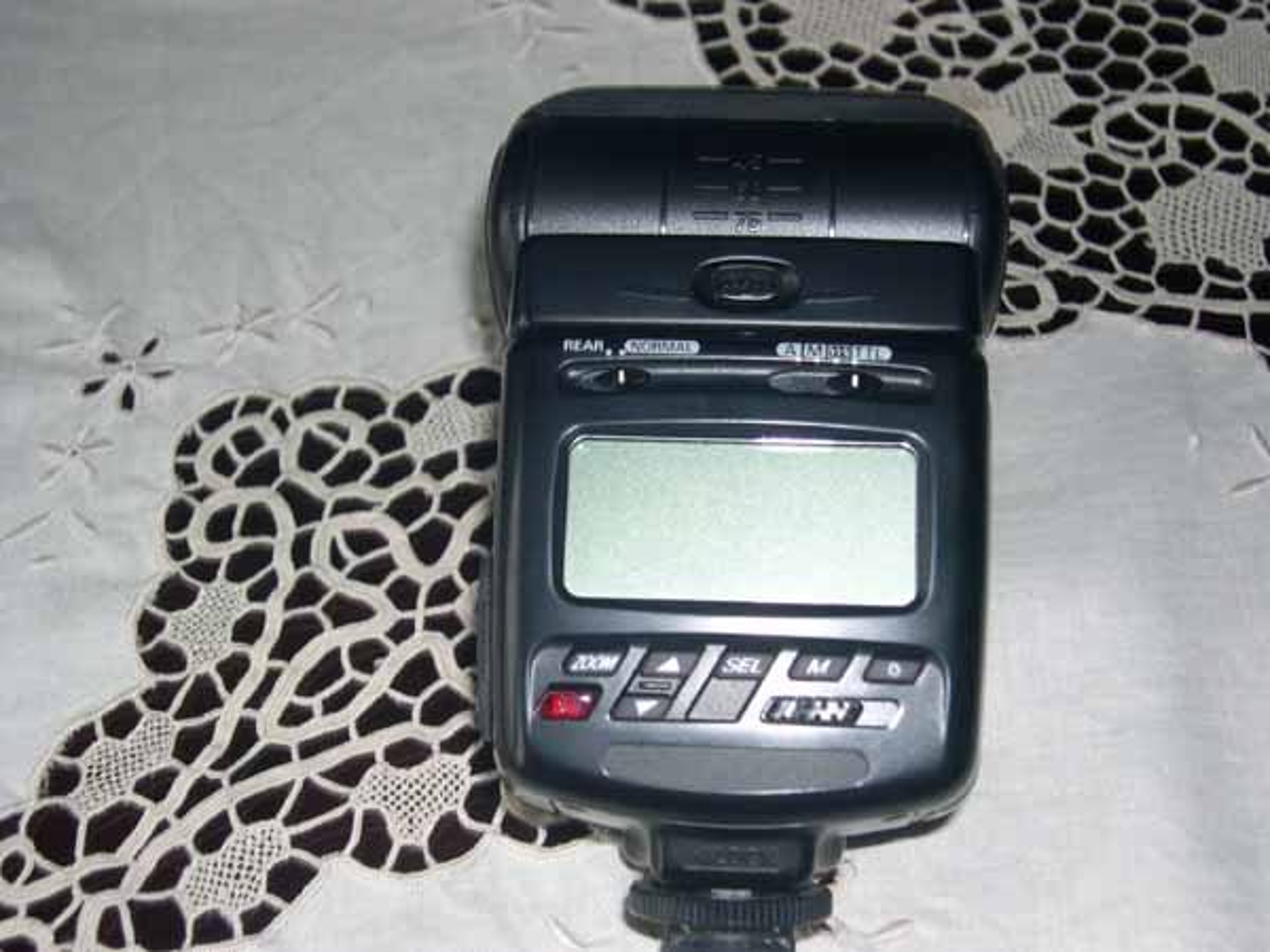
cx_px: 635
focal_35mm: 52
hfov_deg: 36.8
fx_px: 1908
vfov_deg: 28.0
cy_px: 476
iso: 100
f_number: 3.2
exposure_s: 1/60
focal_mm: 11.1
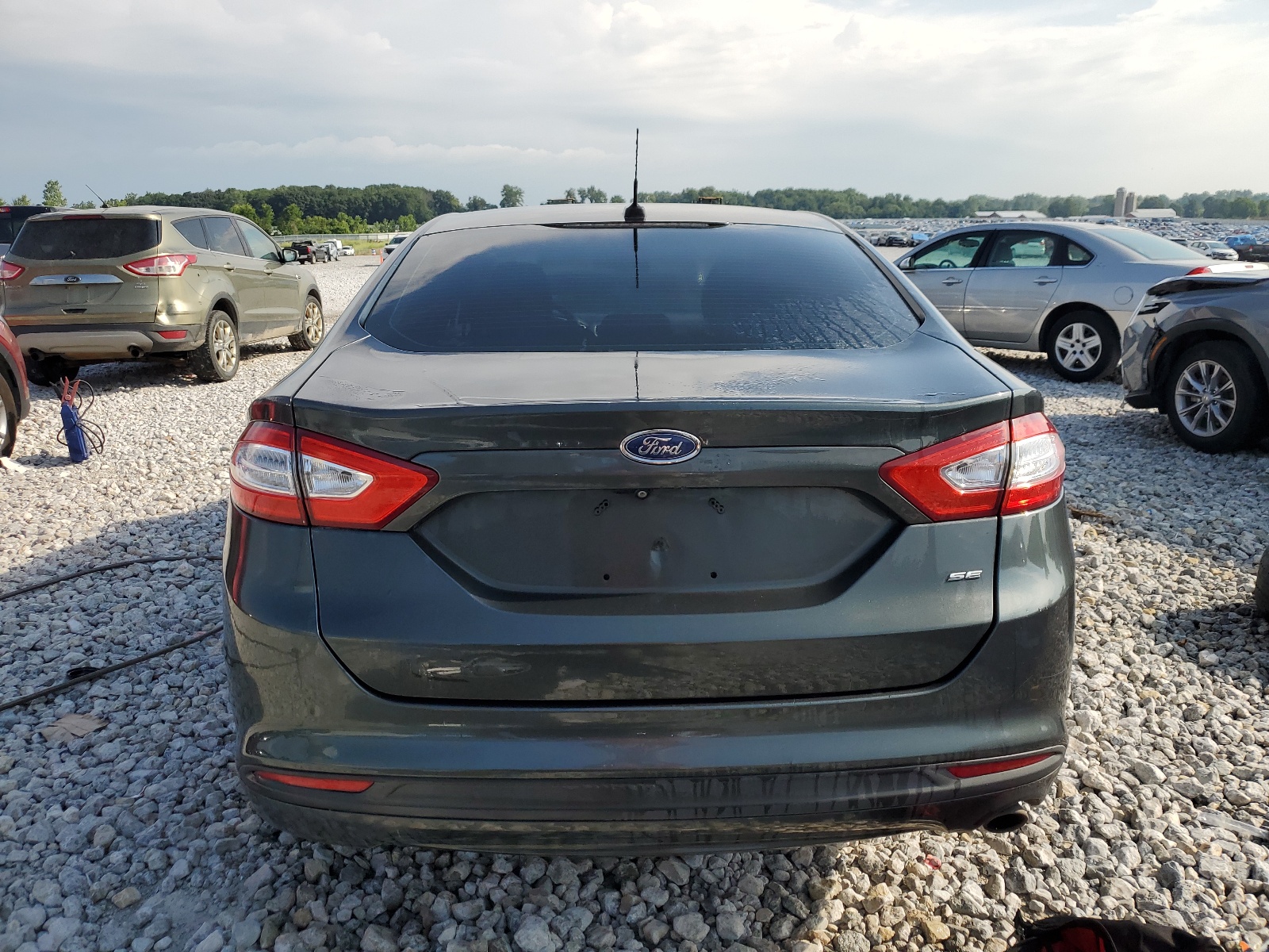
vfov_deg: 53.1
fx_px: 953
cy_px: 476
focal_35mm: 26
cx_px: 634
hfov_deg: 67.3
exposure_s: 1/3333
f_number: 1.5
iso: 50
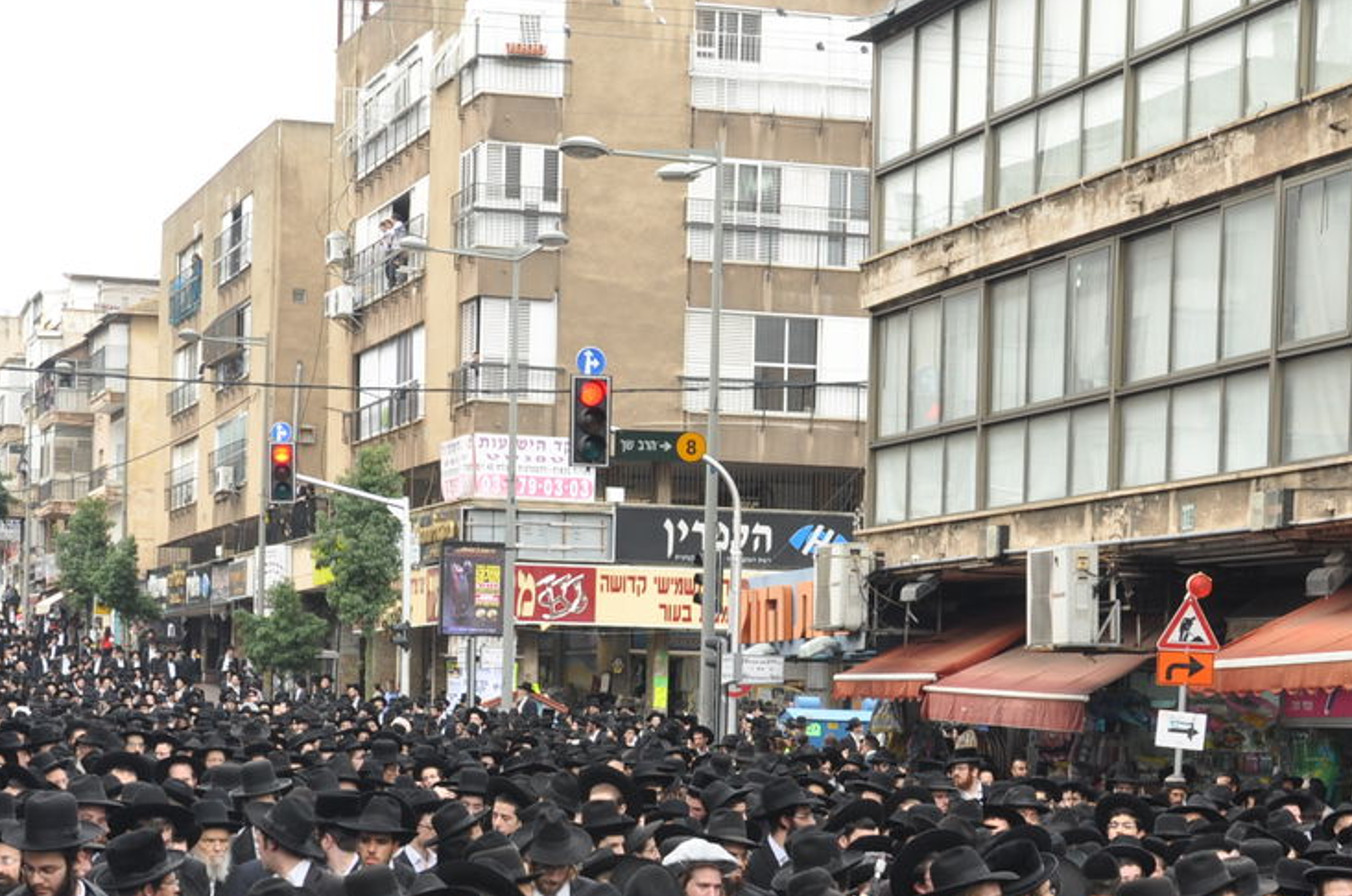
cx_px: 570
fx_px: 3224
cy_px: 748
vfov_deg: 15.7
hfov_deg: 23.7
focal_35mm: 86
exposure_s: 1/80
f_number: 8
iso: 250
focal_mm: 30
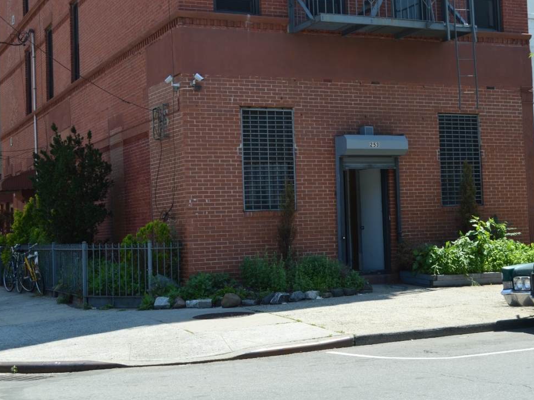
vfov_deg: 24.8
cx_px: 283
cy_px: 200
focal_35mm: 59
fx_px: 910
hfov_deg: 32.7
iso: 100
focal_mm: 36
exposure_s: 1/160
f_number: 6.3
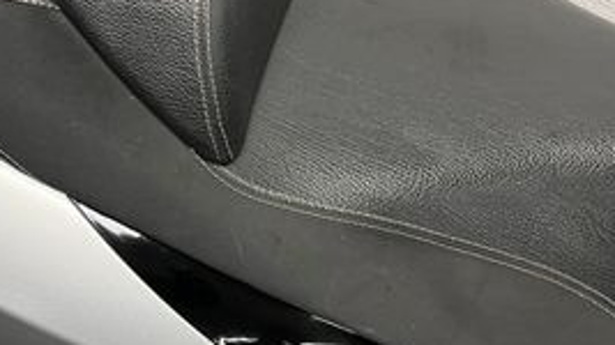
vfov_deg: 17.4
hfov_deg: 30.7
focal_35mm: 68
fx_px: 1109
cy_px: 25
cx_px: 193
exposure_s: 1/50
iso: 100
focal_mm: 5.1
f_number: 1.6
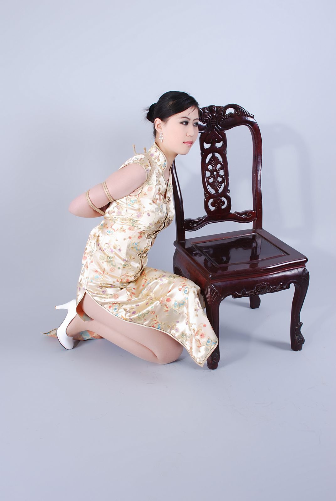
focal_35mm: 39
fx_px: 544
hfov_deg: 34.3
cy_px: 250
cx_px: 168
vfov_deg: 49.5
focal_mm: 26
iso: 100
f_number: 10
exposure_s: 1/8
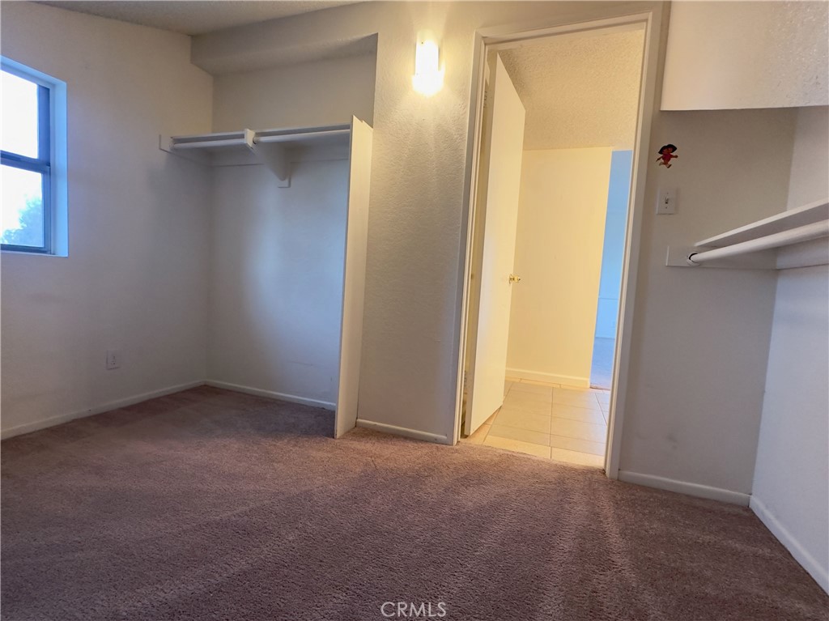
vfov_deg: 85.6
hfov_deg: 102.1
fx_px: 335
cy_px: 310
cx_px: 414
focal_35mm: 14
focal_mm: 2.22
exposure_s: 1/60
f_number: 2.2
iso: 250
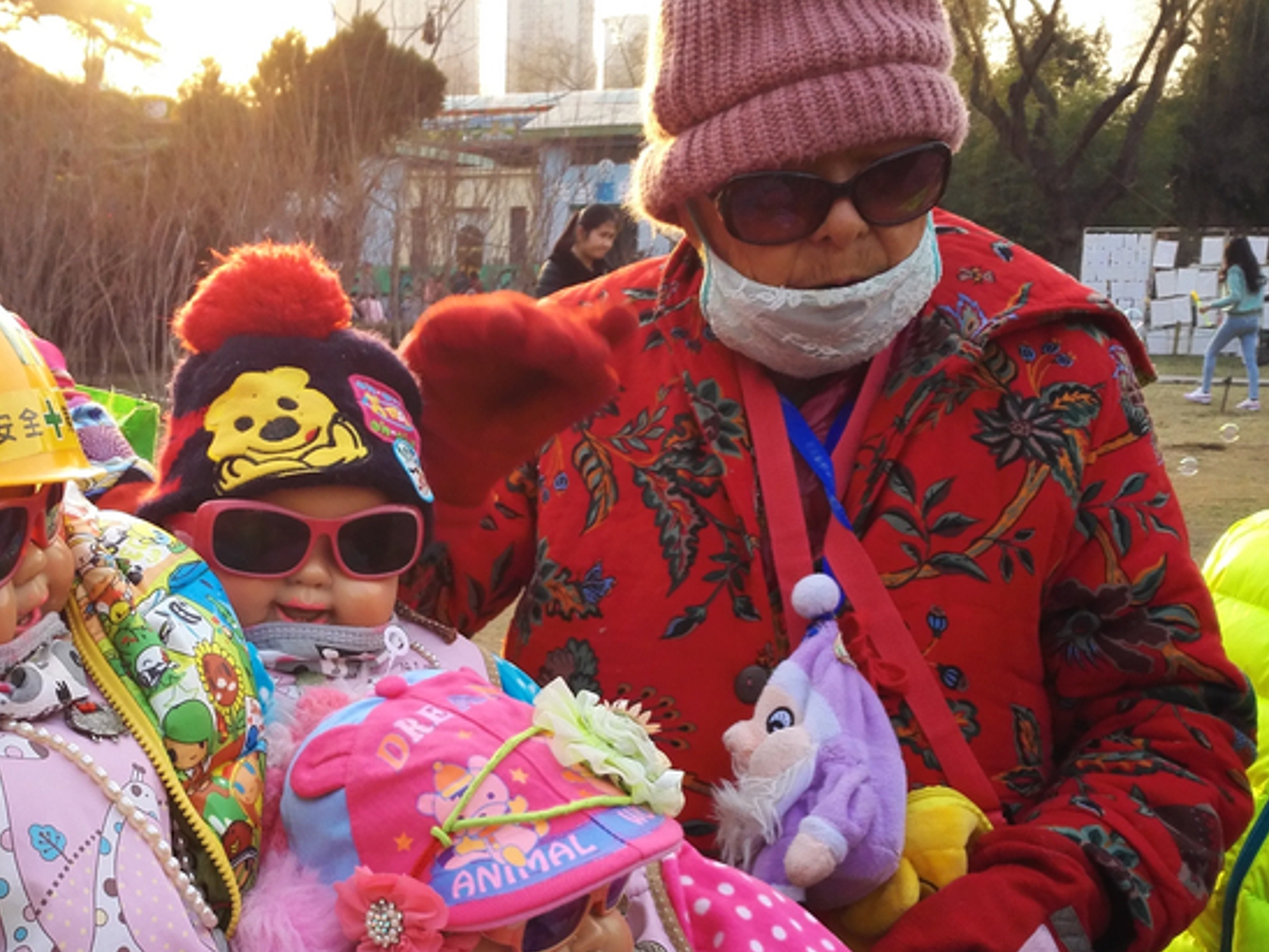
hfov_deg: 41.1
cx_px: 347
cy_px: 635
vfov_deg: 31.9
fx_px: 1650
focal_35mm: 45
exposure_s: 1/218
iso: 80
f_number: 2
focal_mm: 3.8
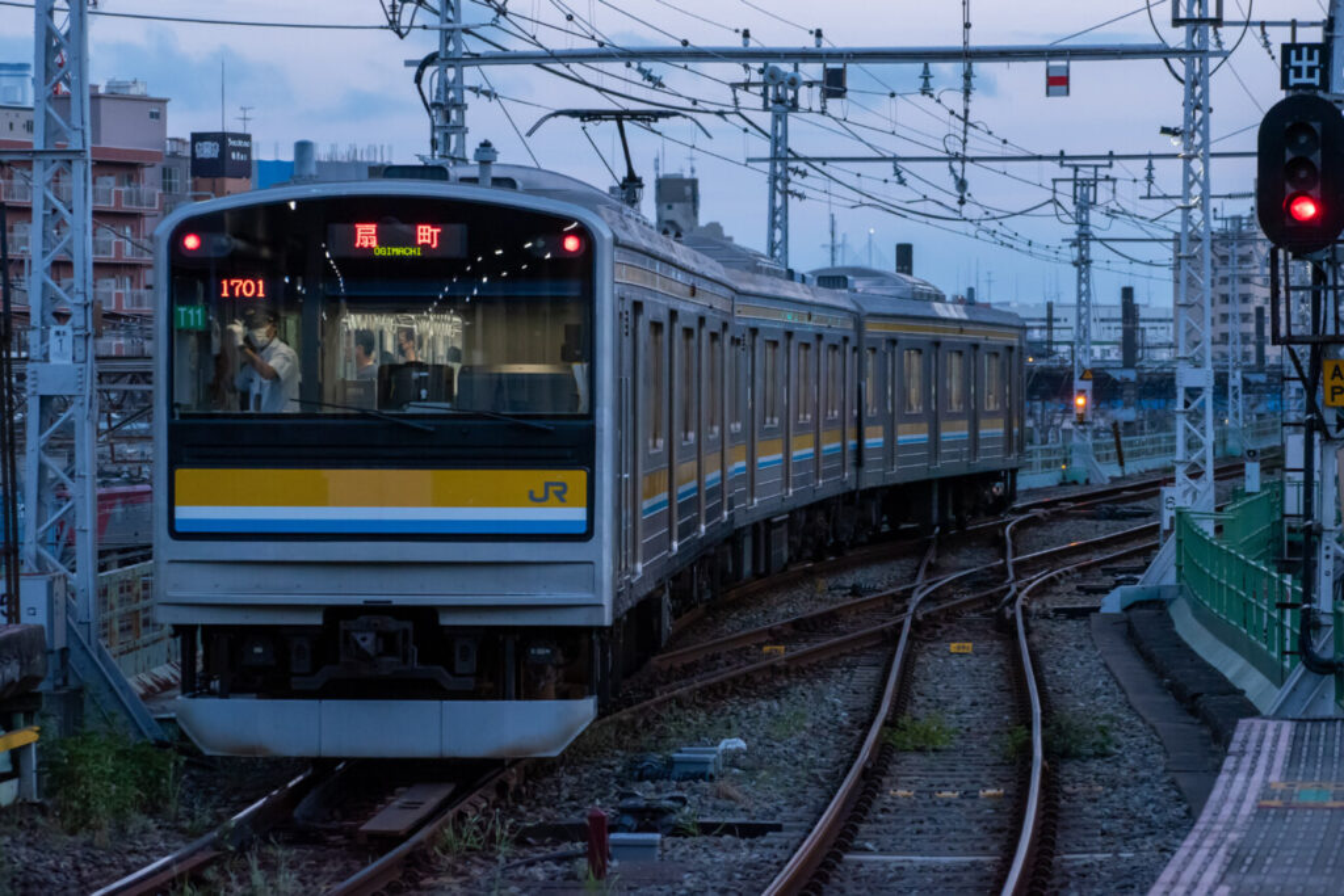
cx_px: 672
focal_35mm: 147
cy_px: 448
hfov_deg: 14.0
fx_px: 5488
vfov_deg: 9.3
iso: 2000
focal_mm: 98
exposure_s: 1/125
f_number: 7.1
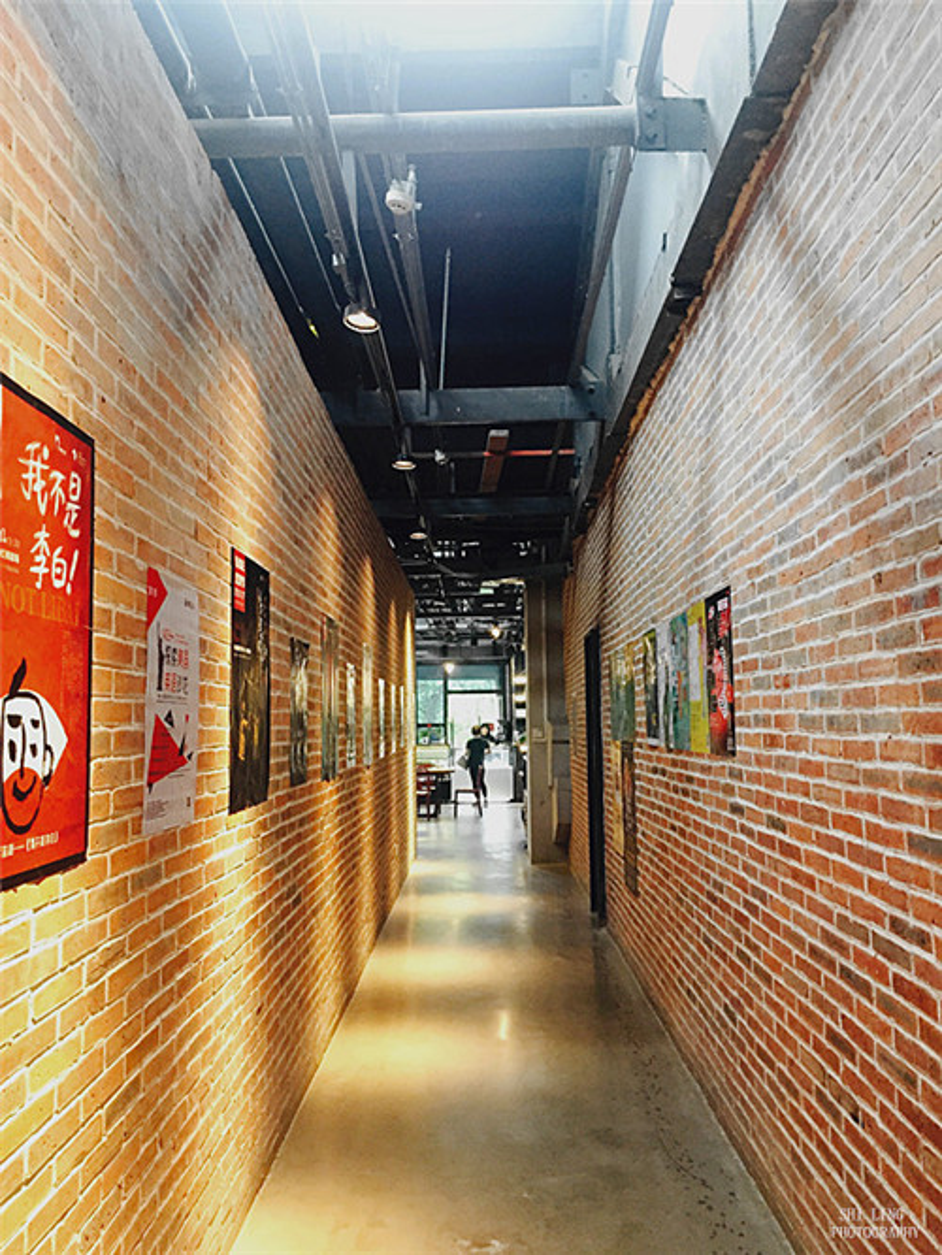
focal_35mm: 29
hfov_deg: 48.3
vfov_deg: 61.6
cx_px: 471
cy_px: 628
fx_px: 1052
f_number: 2.2
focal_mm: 4.15
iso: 250
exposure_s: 1/33
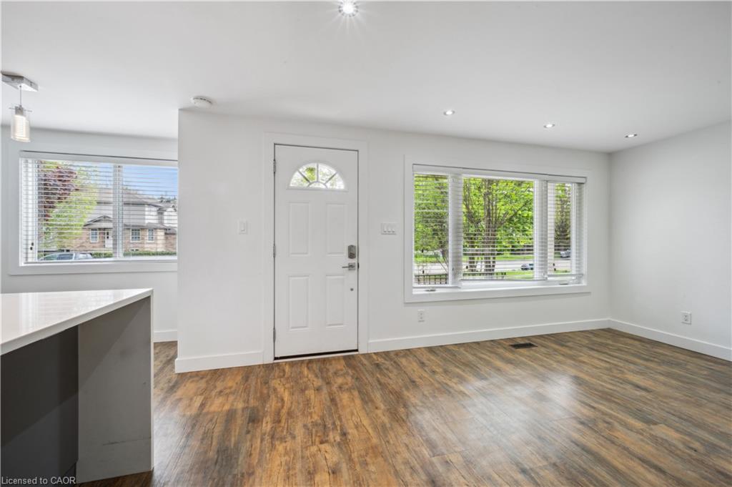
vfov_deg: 81.1
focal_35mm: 14
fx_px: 284
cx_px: 366
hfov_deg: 104.3
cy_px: 244
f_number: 18
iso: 250
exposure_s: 1/13
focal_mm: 14
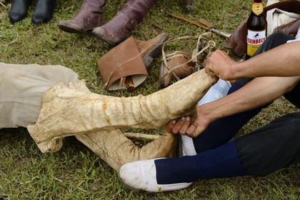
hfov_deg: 28.8
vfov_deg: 19.5
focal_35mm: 70
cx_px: 150
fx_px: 583
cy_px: 100
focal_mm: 70
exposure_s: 1/400
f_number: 11
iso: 800
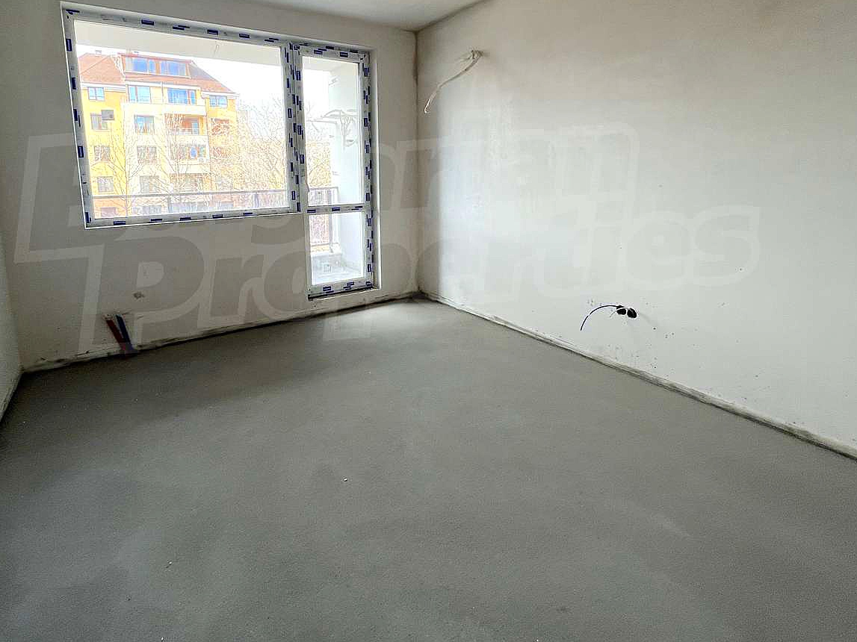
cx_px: 387
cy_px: 233
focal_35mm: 17
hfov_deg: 90.8
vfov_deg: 73.2
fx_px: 421
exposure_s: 1/99
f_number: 1.8
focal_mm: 1.57
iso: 50
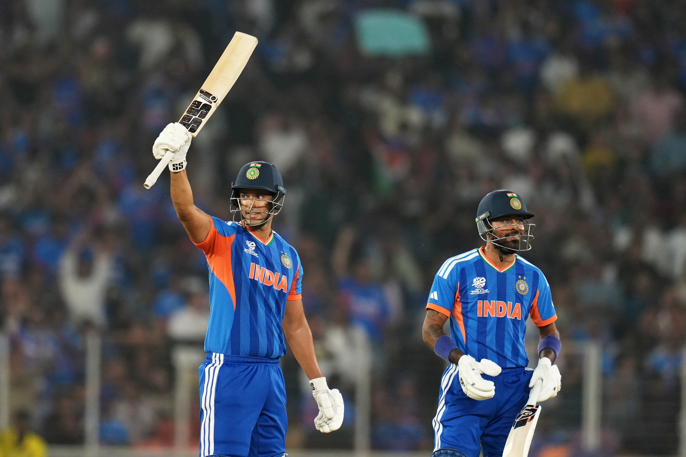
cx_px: 343
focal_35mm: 400
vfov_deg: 3.4
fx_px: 7622
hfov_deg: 5.2
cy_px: 228
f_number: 2.8
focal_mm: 400
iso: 1250
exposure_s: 1/1250
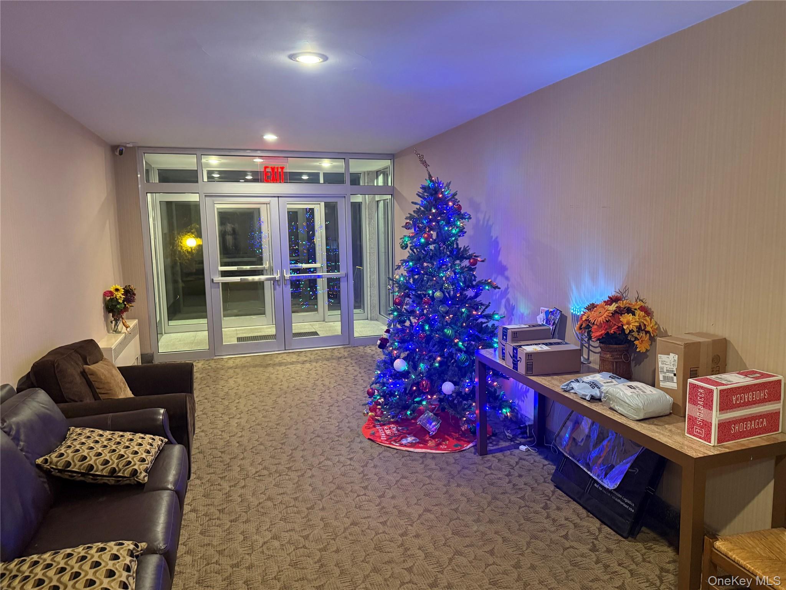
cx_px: 393
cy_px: 295
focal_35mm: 24
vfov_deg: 56.8
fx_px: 545
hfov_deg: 71.6
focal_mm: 6.76
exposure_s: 1/40
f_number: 1.78
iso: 640
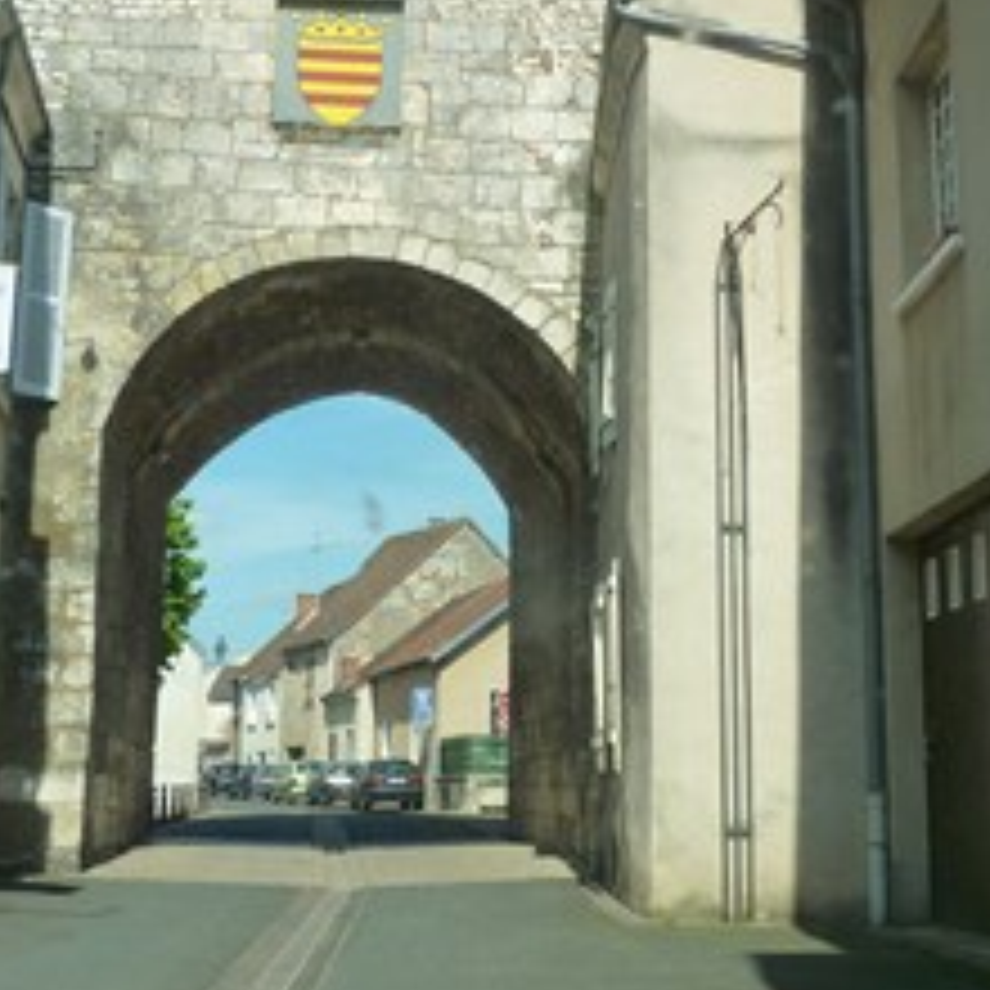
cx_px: 544
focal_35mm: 56
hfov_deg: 30.5
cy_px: 378
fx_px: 1812
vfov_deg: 30.4
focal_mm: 5.2
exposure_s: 1/500
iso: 125
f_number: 4
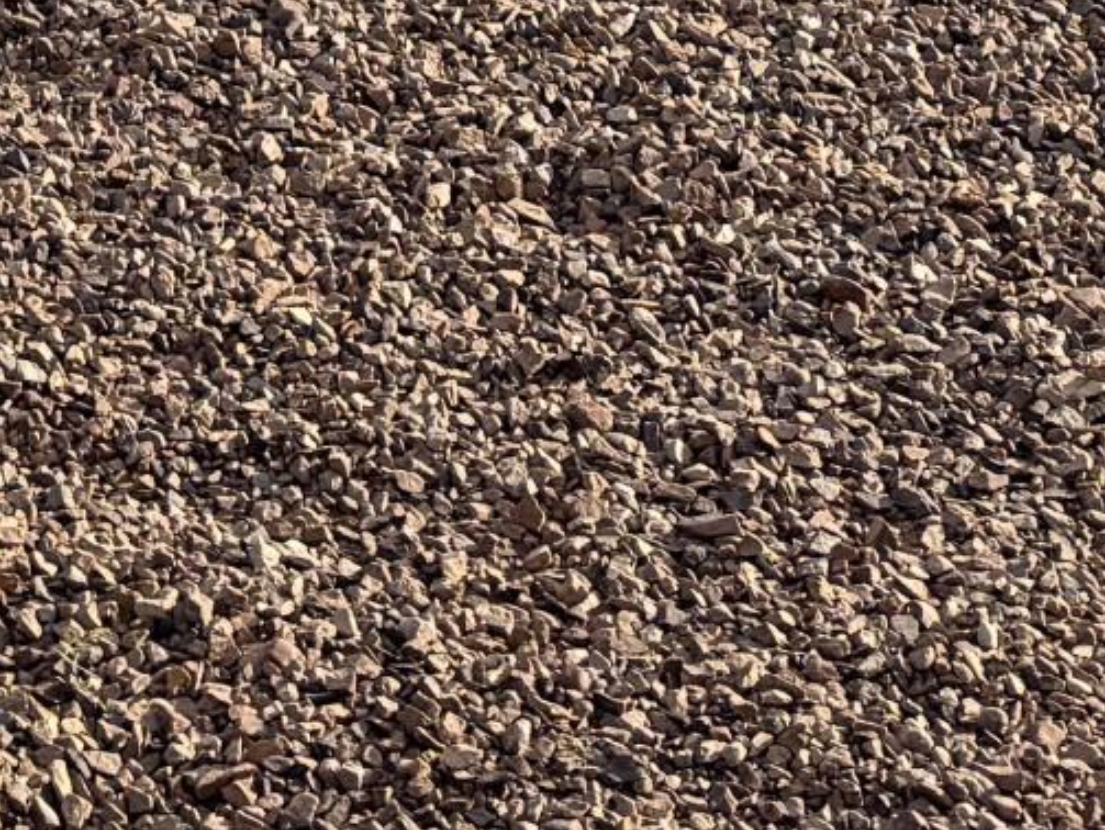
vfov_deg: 8.7
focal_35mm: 143
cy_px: -1612
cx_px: -398
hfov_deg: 13.2
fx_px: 4568
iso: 80
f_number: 1.78
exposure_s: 1/3145
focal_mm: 6.76
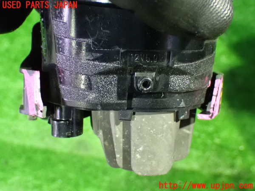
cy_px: 96
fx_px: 398
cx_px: 128
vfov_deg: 27.0
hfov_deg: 35.5
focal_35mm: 54
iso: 1600
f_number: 3.3
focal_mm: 9.65
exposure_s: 1/13
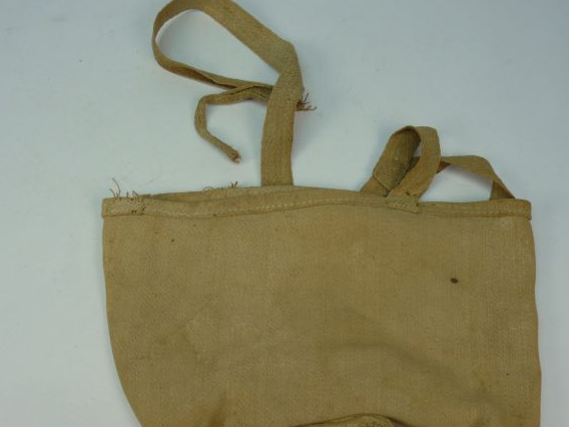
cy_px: 274
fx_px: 625
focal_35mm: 38
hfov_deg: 49.0
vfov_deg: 37.4
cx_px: 292
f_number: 2.8
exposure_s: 1/60
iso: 100
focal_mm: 4.8
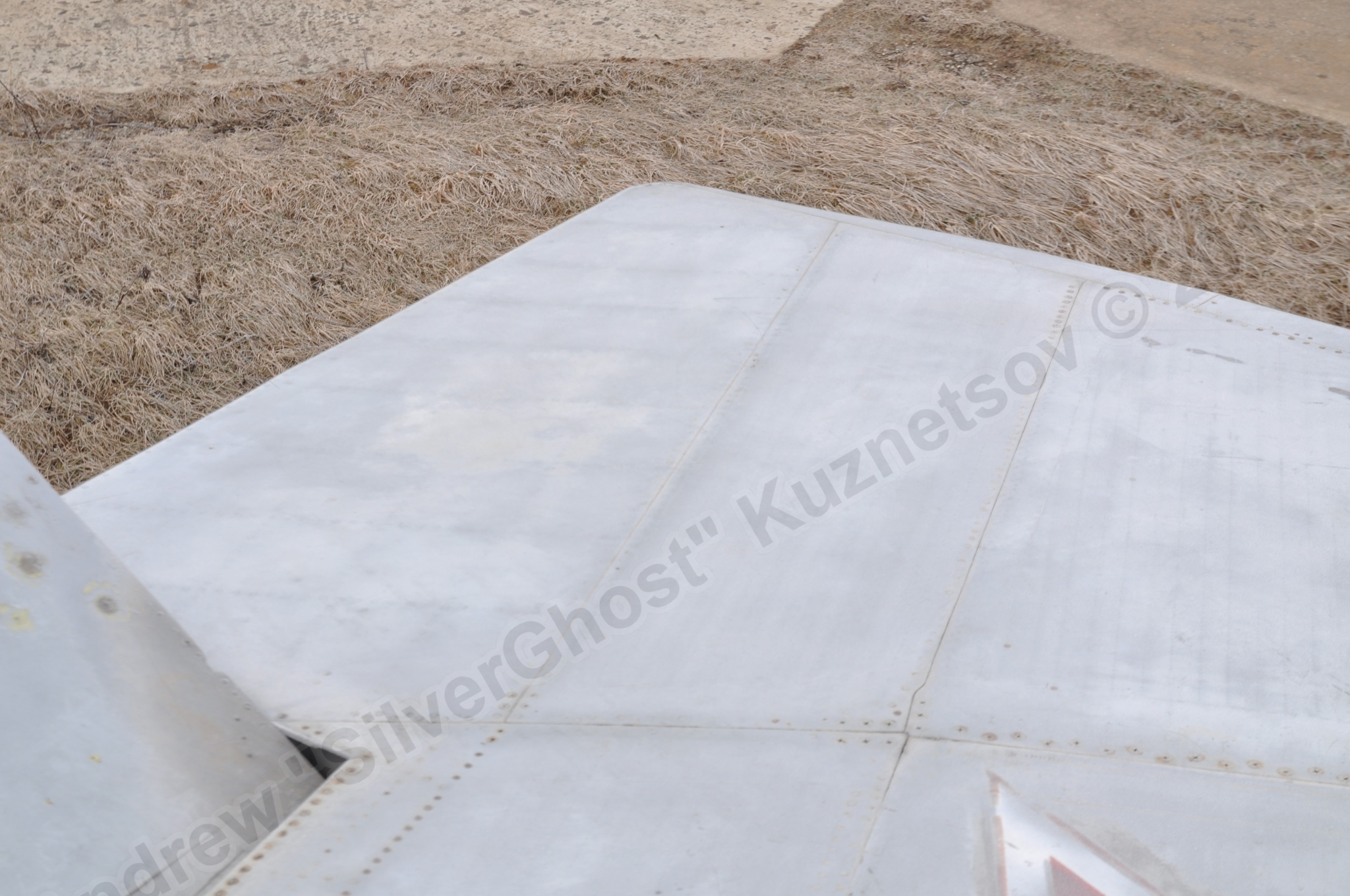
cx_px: 675
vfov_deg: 18.1
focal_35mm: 75
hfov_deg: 27.0
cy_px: 448
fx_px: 2809
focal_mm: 50
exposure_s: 1/80
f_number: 5.6
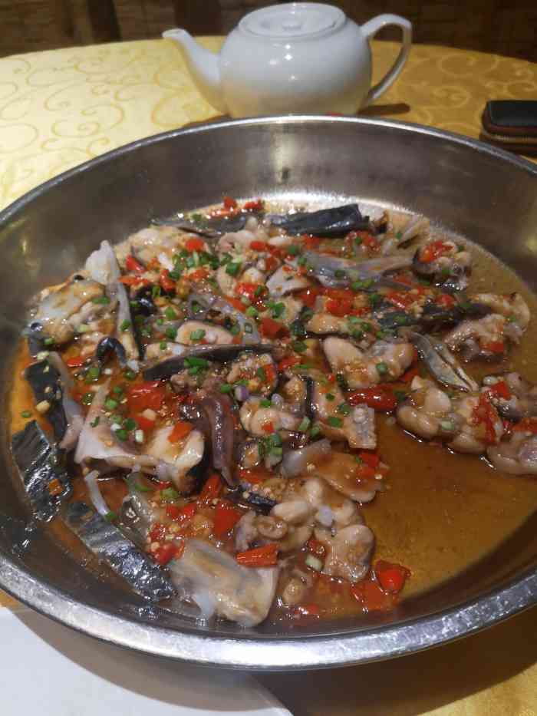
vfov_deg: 65.3
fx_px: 558
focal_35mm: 27
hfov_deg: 51.4
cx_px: 268
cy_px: 358
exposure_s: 1/100
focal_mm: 3.95
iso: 250
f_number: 1.8
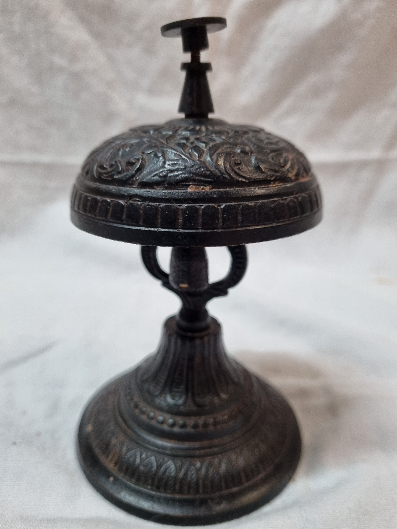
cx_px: 198
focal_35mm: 26
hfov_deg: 53.1
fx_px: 398
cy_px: 264
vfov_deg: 67.3
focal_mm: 5.4
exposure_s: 1/50
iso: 200
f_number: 1.8
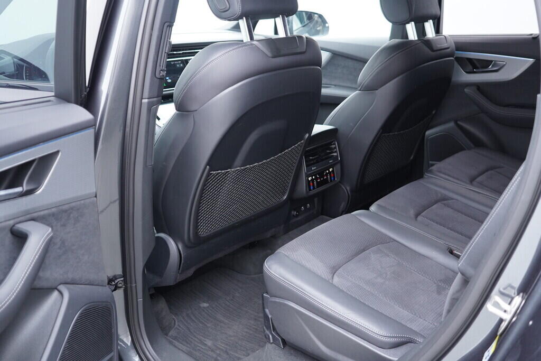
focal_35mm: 36
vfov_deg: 36.9
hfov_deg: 53.1
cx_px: 270
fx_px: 541
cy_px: 180
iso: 500
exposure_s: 1/40
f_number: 2.8
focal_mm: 24
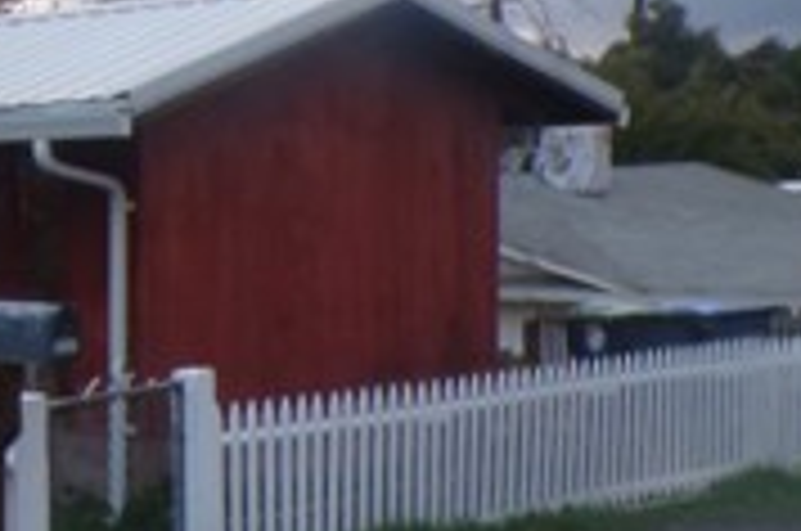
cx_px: -504
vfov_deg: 15.1
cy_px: 266
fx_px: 1999
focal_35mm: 90
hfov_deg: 19.0
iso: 100
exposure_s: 1/40
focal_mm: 4.3
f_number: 4.4
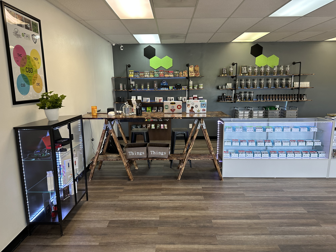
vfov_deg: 56.8
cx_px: 168
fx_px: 233
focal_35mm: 24
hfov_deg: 71.6
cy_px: 126
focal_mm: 6.86
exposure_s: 1/120
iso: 200
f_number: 1.78
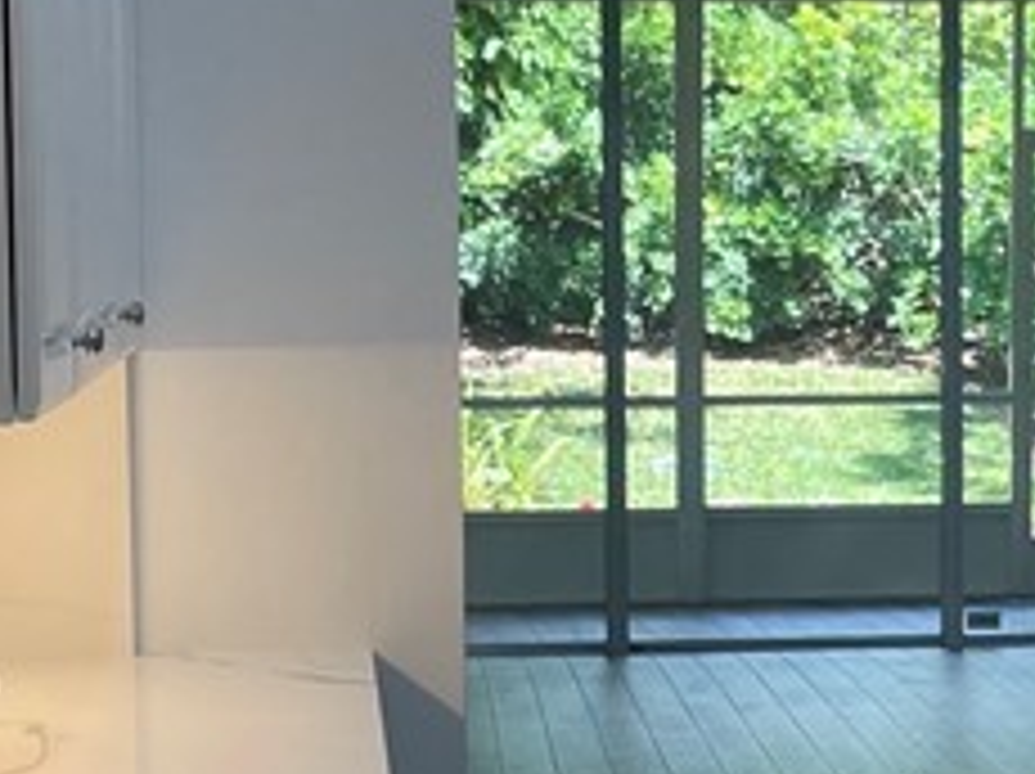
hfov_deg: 16.8
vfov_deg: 12.7
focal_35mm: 116
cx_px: 855
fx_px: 3465
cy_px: 585
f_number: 1.6
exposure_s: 1/120
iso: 40
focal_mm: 4.2
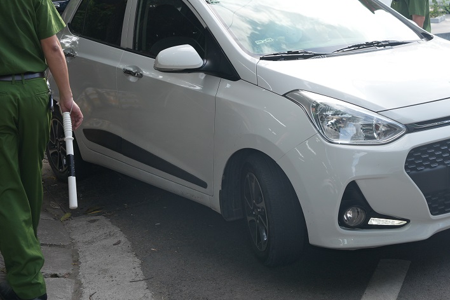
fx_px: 762
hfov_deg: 32.7
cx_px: 290
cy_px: 57
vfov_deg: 22.0
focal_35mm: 61
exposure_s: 1/160
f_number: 5
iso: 160
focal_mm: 24
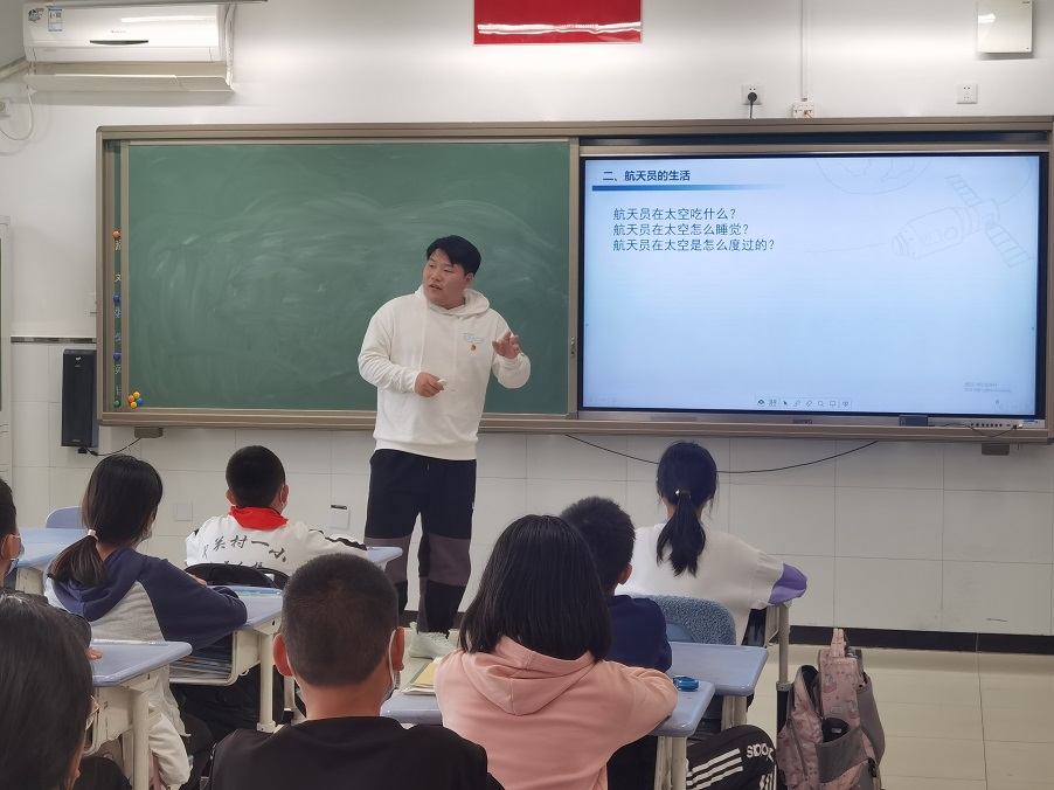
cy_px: 395
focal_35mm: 66
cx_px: 527
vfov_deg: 22.2
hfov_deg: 29.4
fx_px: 2009
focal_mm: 6.71
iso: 50
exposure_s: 1/149
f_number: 1.9
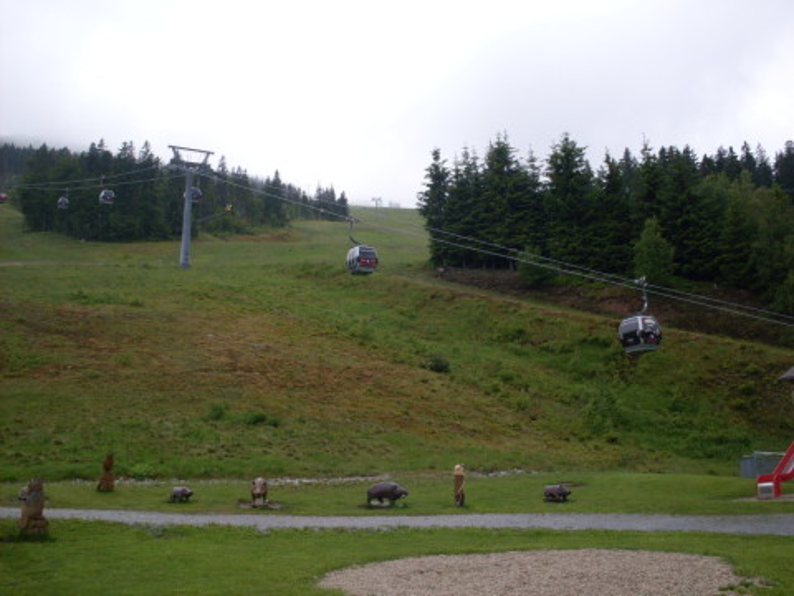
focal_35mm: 38
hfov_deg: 49.0
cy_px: 298
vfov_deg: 37.7
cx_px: 397
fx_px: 872
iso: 80
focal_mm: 6.3
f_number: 8.4
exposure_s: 1/180
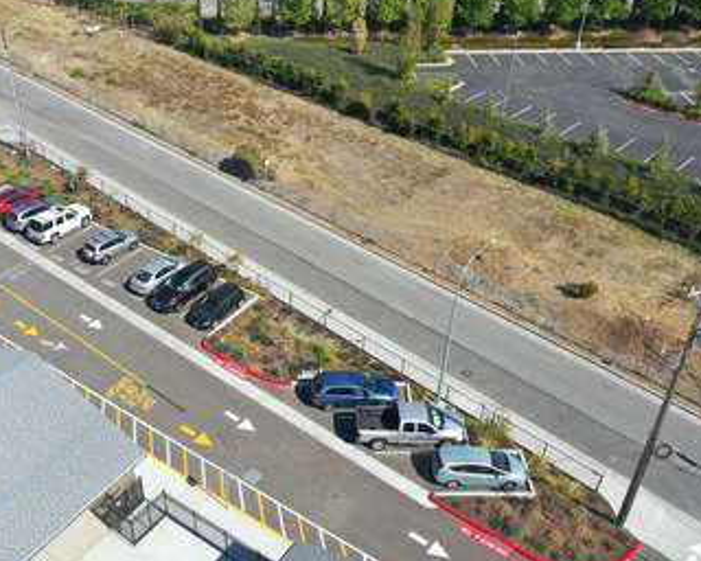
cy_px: 313
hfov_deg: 48.6
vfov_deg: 40.1
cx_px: 261
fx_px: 768
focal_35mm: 37
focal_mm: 10.26
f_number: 5.6
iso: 100
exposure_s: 1/400
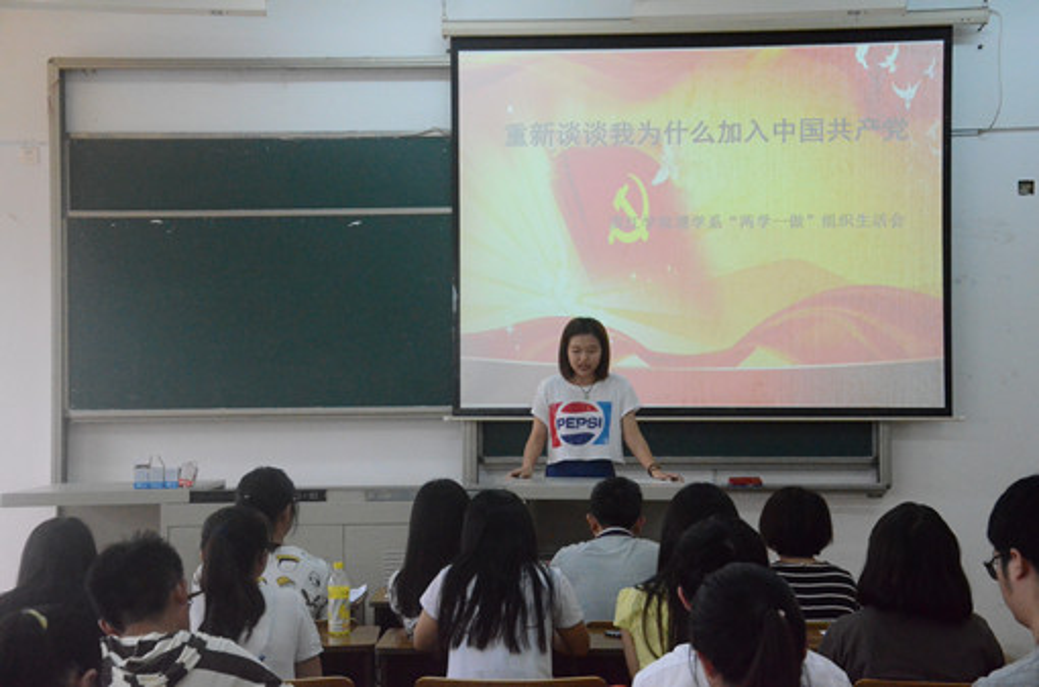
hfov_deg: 35.1
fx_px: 1641
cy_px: 344
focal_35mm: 57
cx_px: 520
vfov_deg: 23.6
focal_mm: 38
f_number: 6.3
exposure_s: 1/500
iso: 6400
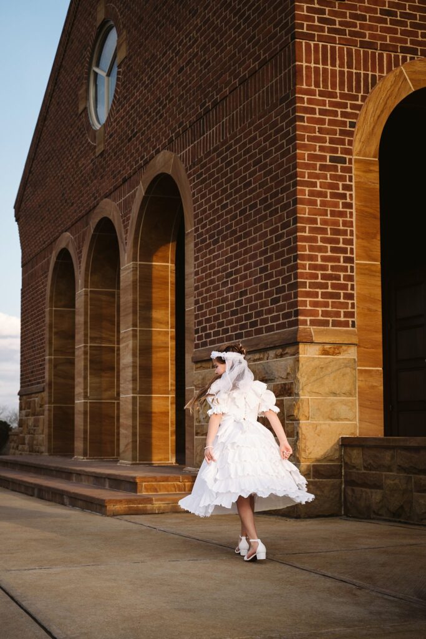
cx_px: 213
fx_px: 869
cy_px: 320
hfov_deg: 27.5
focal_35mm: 49
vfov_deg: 40.3
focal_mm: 49
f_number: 5
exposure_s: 1/640
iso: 320
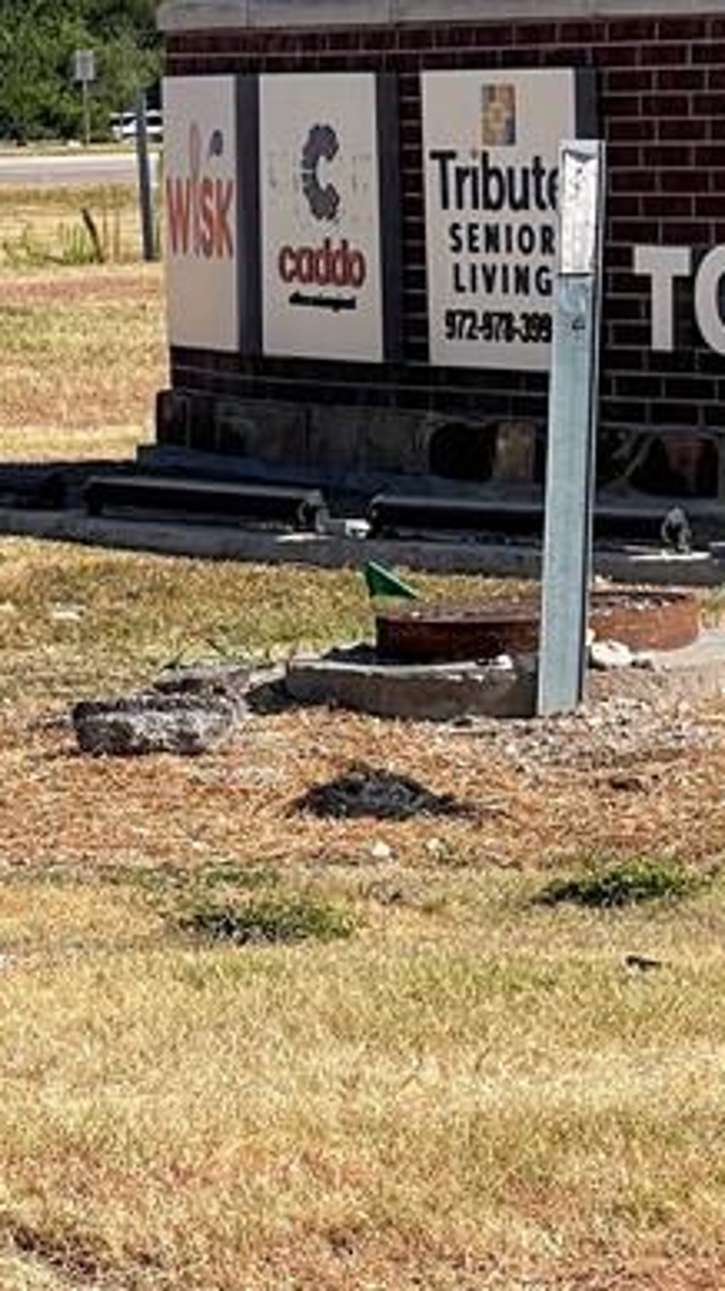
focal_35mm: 184
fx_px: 6294
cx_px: 1304
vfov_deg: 11.6
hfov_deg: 6.4
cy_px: 103
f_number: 2.2
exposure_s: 1/1085
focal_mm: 7.5
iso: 20
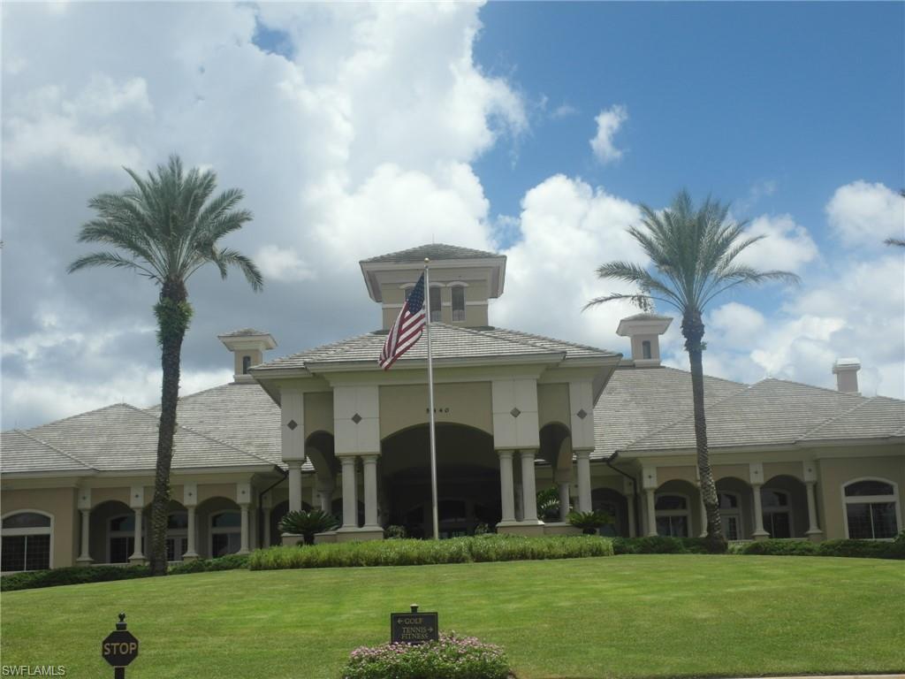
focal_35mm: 49
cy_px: 340
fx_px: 1281
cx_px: 452
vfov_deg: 29.7
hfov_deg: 38.9
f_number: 5.1
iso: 80
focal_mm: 10.6
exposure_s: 1/750
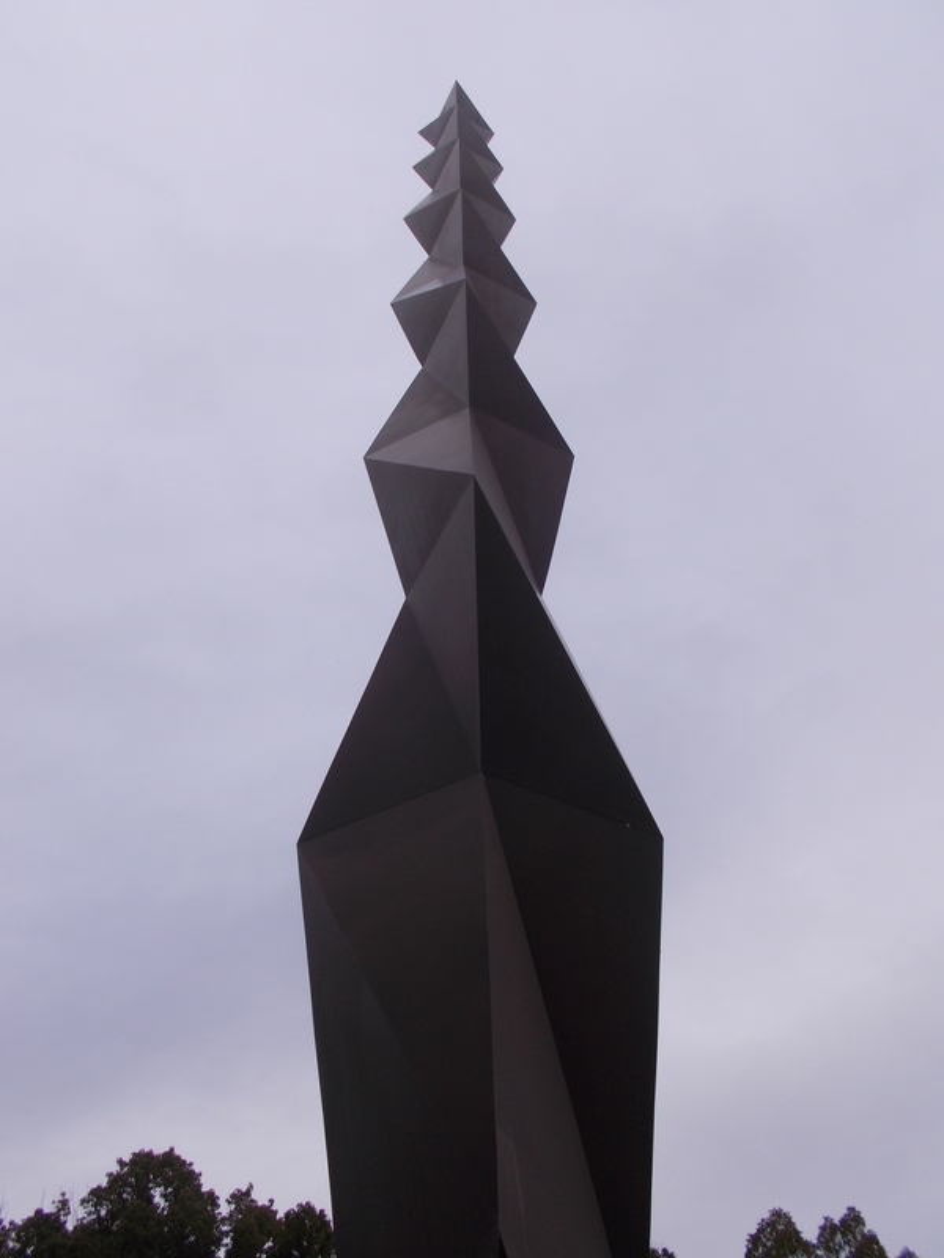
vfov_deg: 60.0
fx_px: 1091
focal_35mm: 30
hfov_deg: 46.8
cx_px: 472
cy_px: 629
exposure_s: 1/800
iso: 80
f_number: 3.4
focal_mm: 5.3
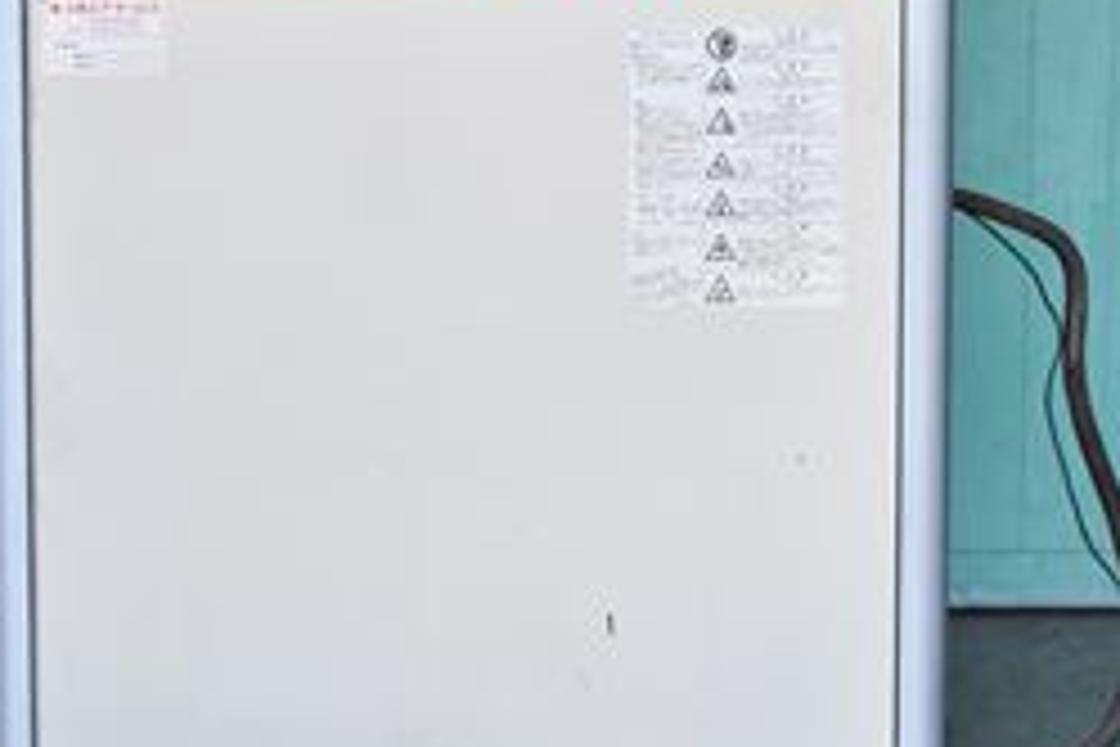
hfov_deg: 11.7
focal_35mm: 175
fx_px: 5444
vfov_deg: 7.8
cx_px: 450
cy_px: 328
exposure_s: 1/1000
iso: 1250
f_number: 6.3
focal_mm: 58
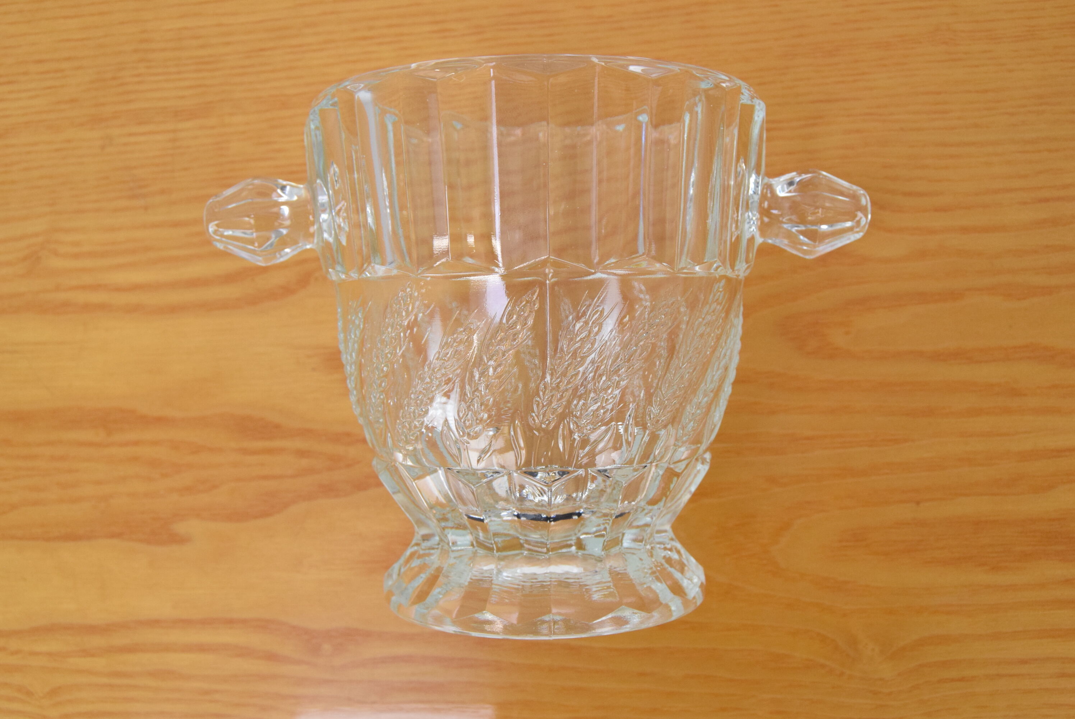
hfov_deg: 49.5
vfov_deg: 34.3
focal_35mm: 39
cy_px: 360
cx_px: 538
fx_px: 1165
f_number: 8
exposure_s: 1/250
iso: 1600
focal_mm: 26
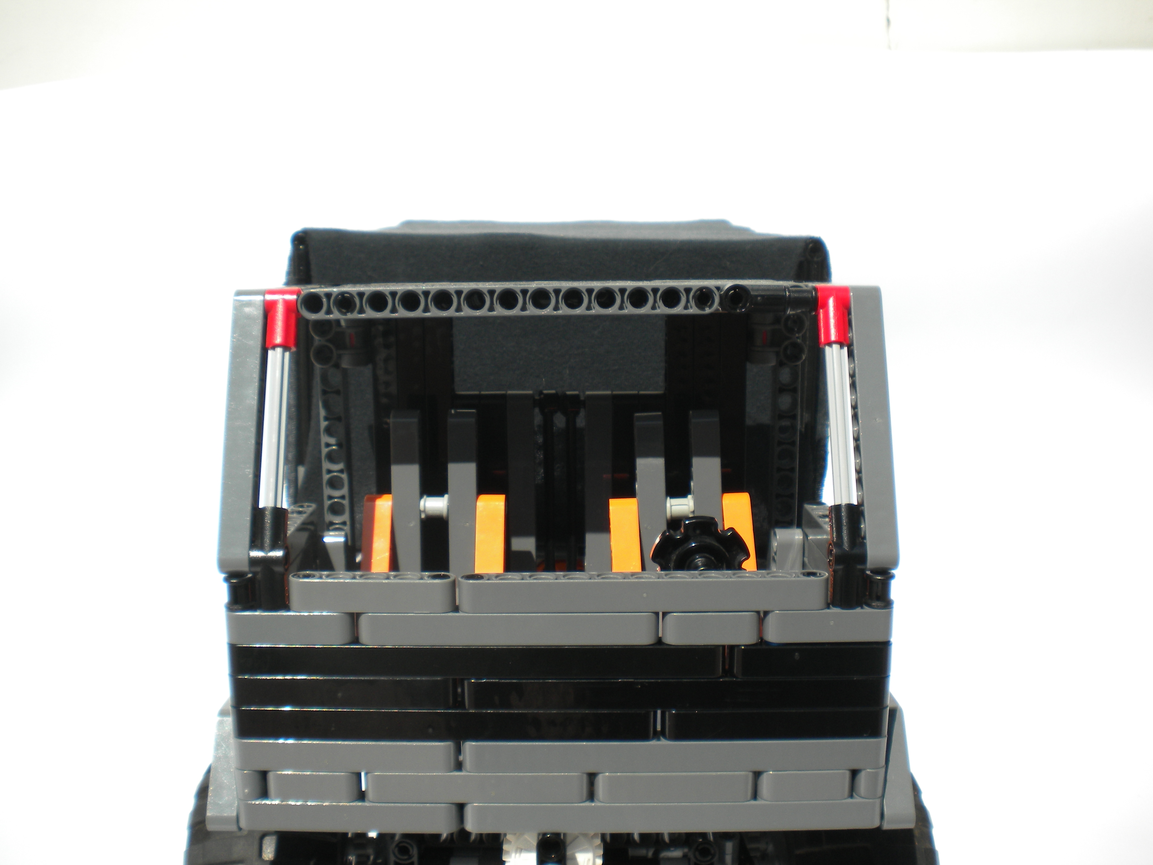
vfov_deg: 40.7
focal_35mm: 35
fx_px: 1166
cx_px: 576
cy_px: 432
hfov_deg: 52.6
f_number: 4.6
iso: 80
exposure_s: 1/850
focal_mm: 6.3
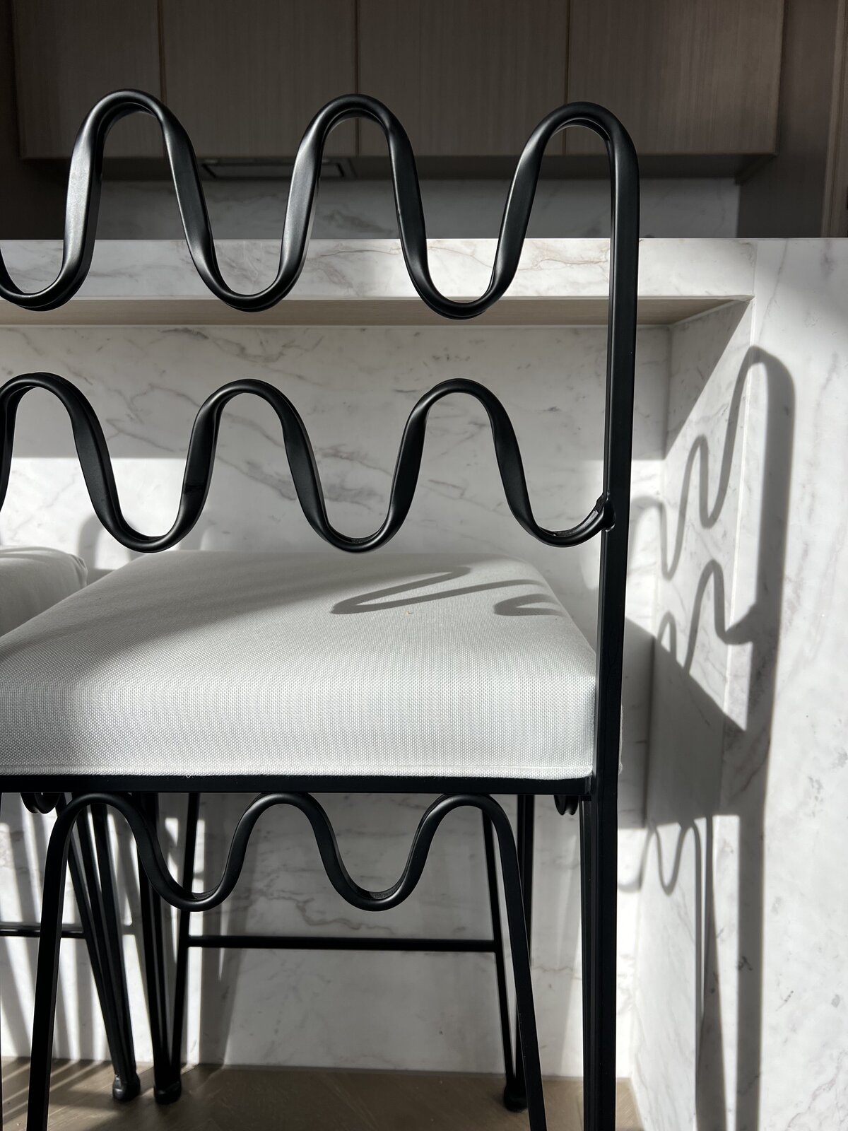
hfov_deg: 53.1
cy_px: 566
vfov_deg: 67.3
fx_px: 849
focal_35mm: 26
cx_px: 424
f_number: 1.5
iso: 50
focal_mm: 5.7
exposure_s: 1/2299
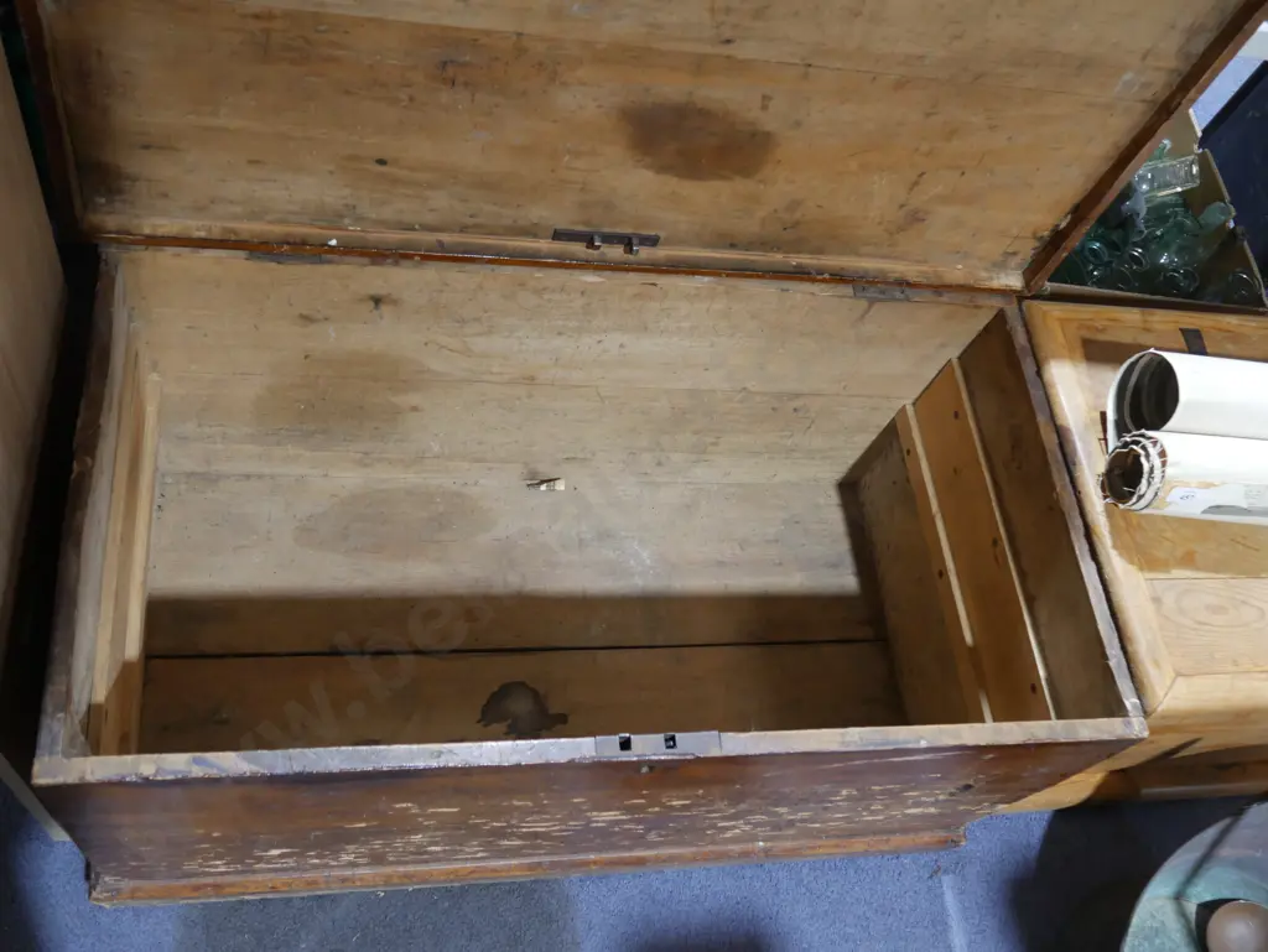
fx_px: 1246
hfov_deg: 53.9
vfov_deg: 41.8
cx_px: 634
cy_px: 476
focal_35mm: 34
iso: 800
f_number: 4
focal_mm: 17
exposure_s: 1/60
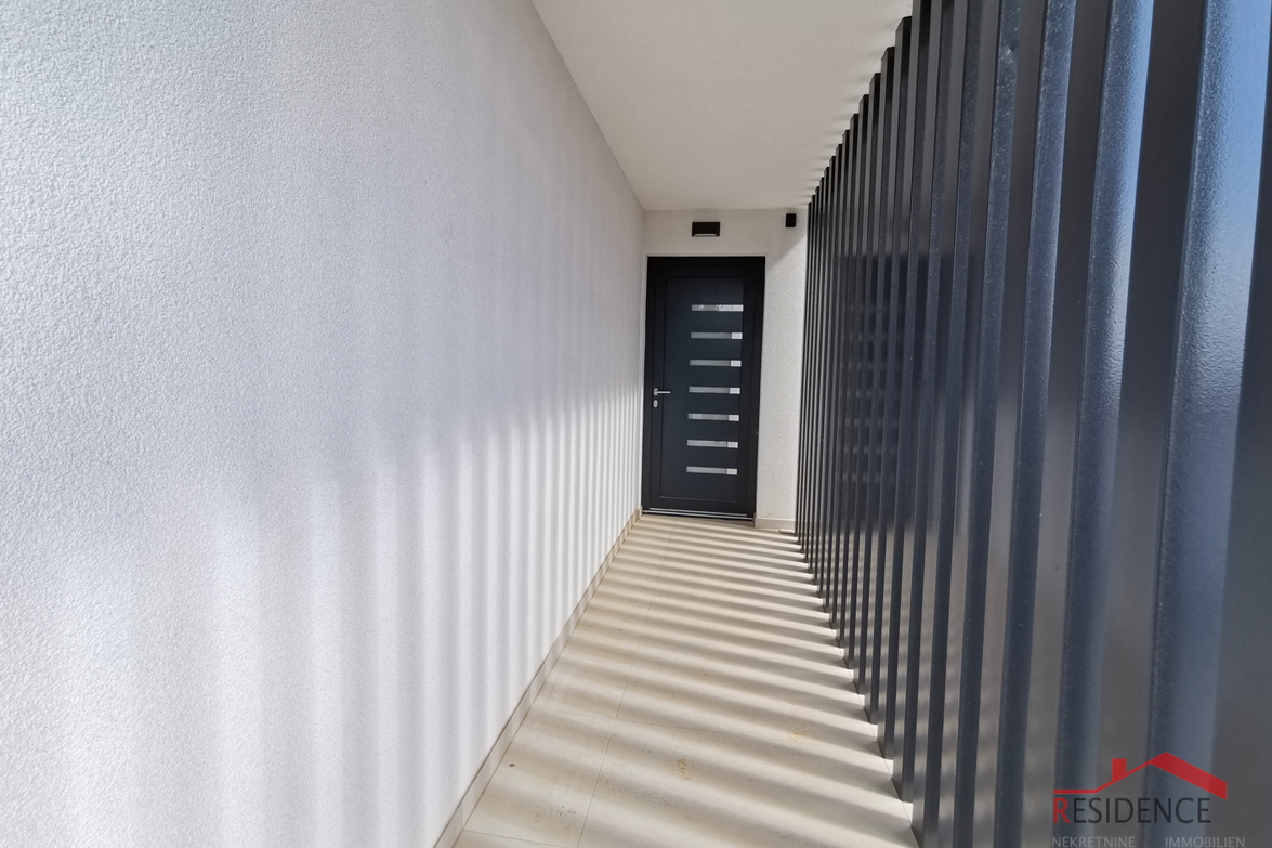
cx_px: 625
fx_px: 601
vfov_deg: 70.4
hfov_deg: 93.3
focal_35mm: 17
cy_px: 405
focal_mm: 2.35
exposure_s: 1/198
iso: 50
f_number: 2.2
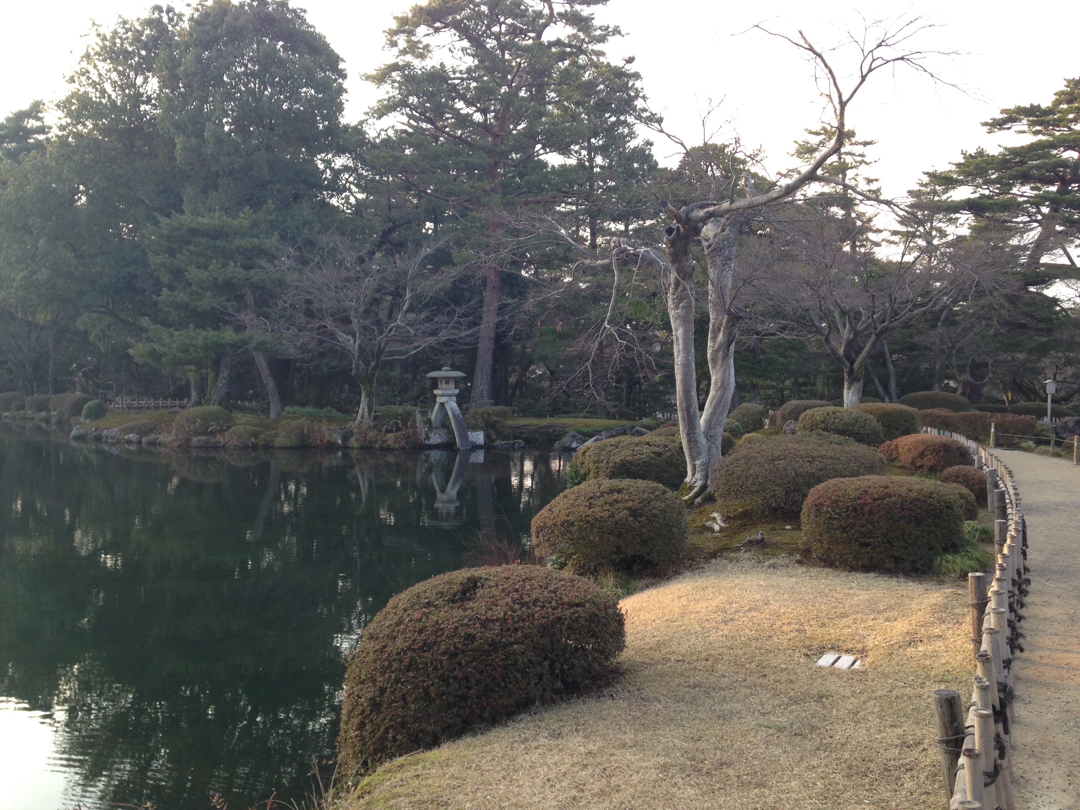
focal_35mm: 33
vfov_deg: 42.9
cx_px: 540
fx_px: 1030
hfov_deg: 55.4
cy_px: 405
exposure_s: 1/120
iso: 50
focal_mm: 4.12
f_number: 2.4
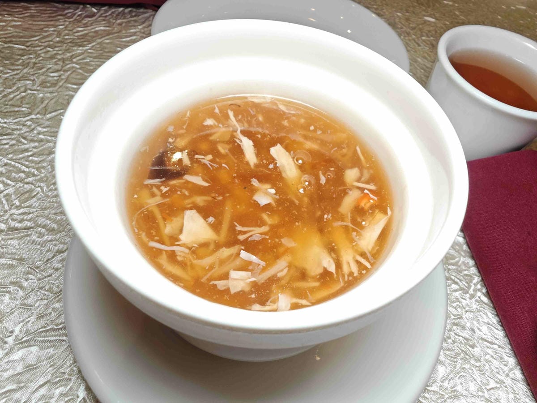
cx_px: 268
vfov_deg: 58.9
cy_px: 202
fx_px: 357
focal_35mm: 23
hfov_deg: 73.9
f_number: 1.8
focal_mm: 2.03
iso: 64
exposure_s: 1/120
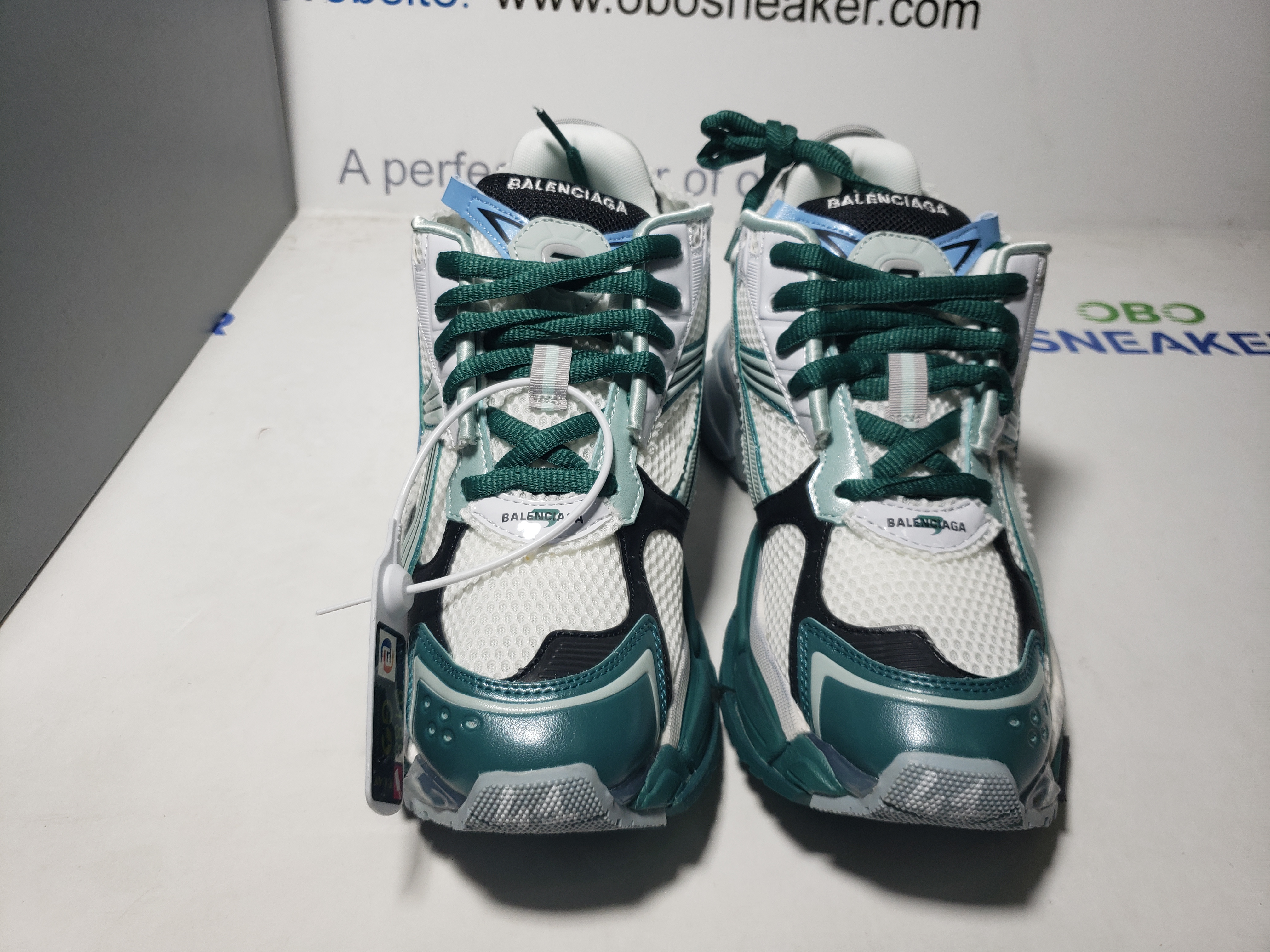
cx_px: 635
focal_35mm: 26
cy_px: 476
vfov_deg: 53.1
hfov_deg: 67.3
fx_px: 954
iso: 50
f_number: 1.5
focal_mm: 4.3
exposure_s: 1/444
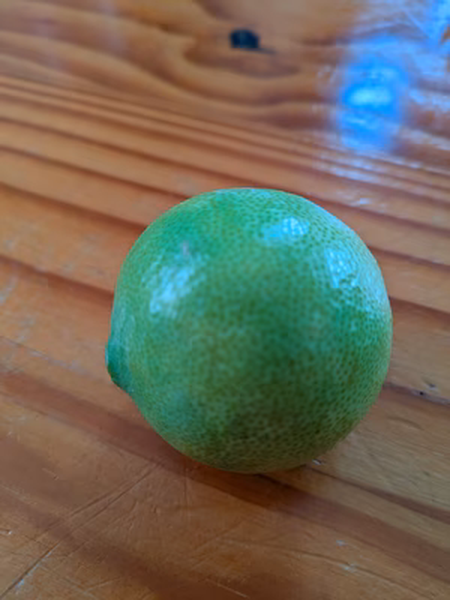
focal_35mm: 25
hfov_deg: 54.9
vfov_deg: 69.4
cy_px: 300
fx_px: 433
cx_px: 225
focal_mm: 5.43
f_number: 1.89
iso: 137
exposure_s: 1/100
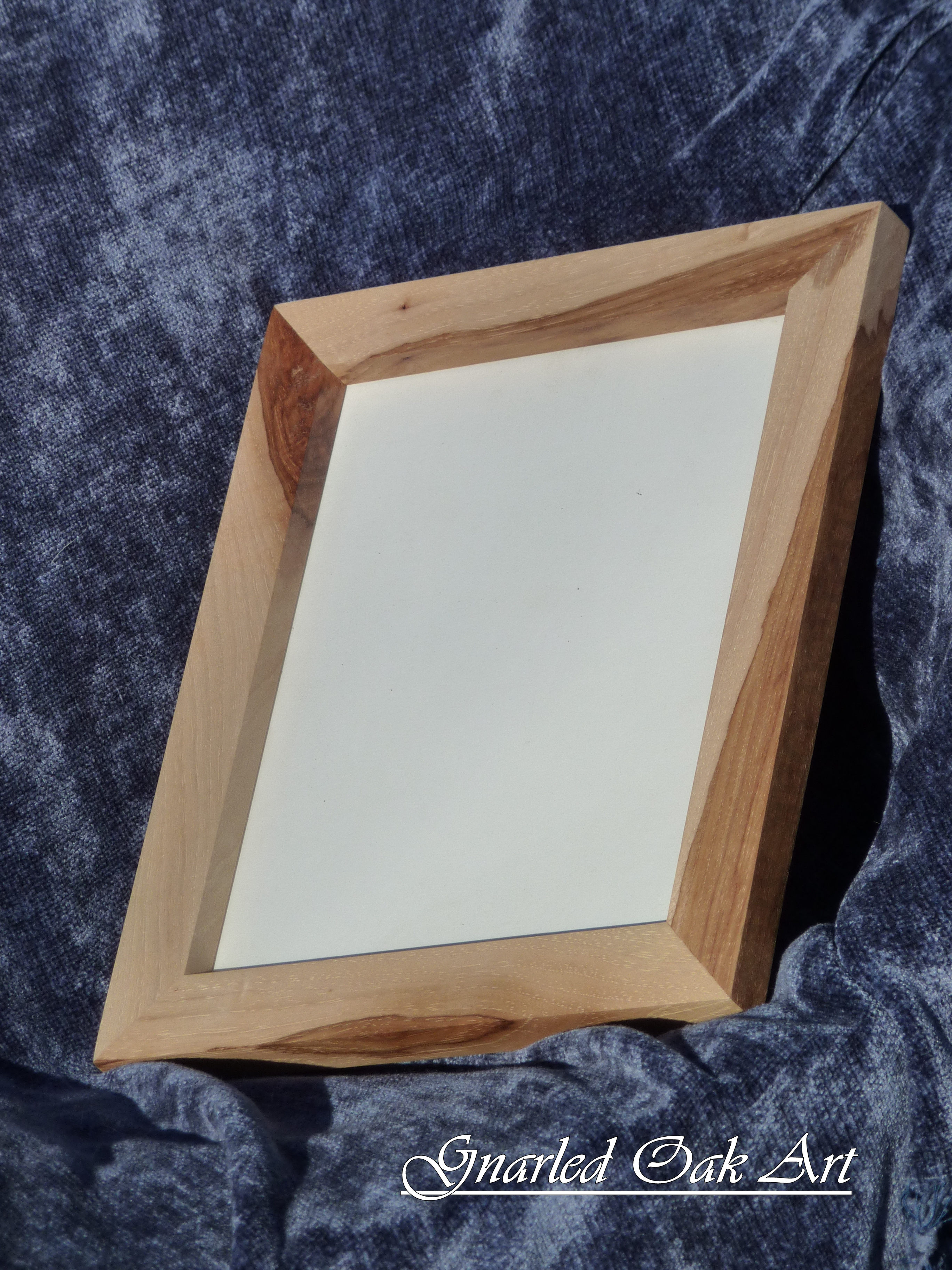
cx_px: 476
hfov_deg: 7.6
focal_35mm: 196
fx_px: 7187
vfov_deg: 10.1
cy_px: 635
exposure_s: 1/1000
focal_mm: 32.1
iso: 125
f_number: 5.6
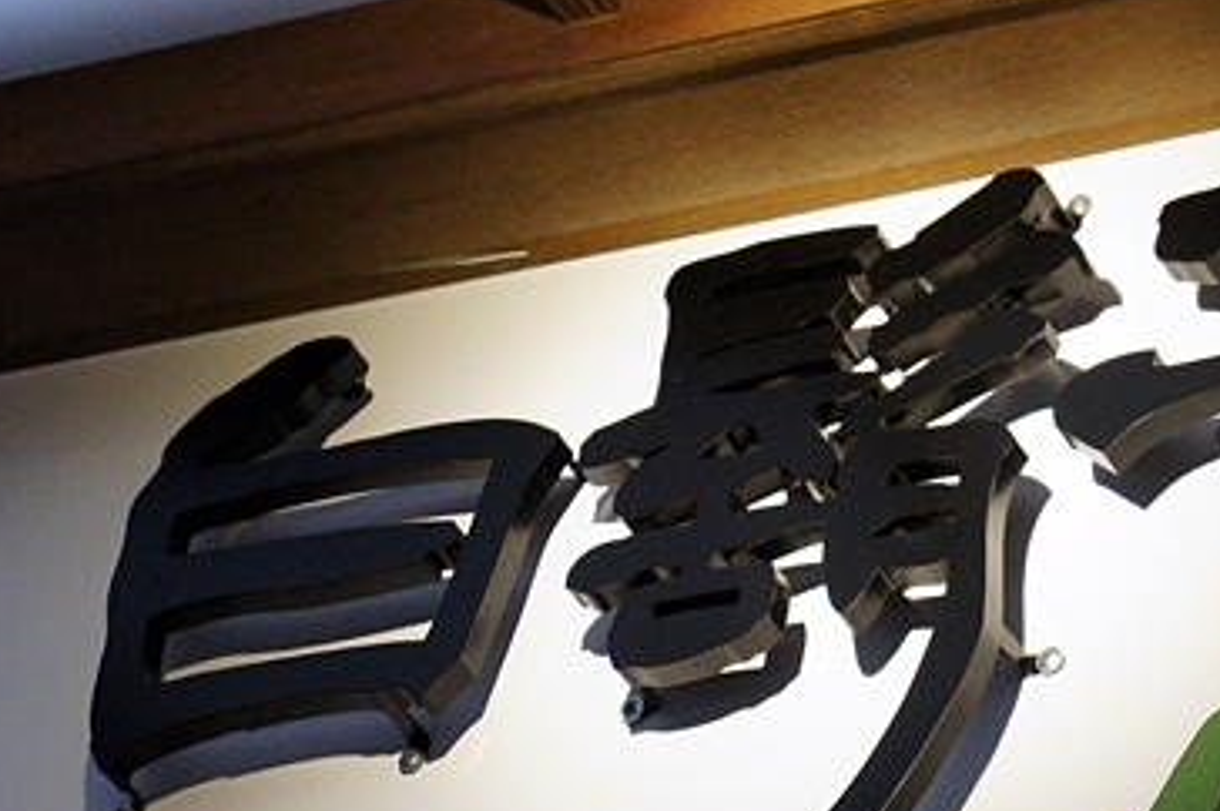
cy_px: 524
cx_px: 1079
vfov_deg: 6.7
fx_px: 6915
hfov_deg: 10.0
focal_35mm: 204
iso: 1600
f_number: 5.6
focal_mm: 55
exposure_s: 1/100
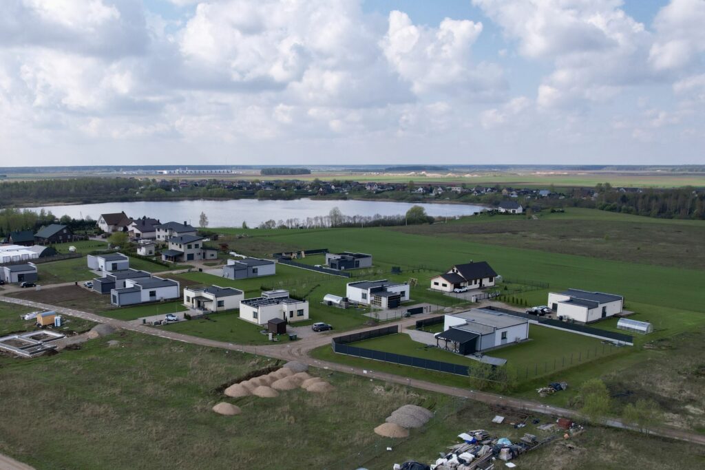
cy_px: 235
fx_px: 431
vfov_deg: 57.2
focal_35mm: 22
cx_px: 352
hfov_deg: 78.6
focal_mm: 8.38
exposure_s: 1/1500
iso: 100
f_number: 2.8
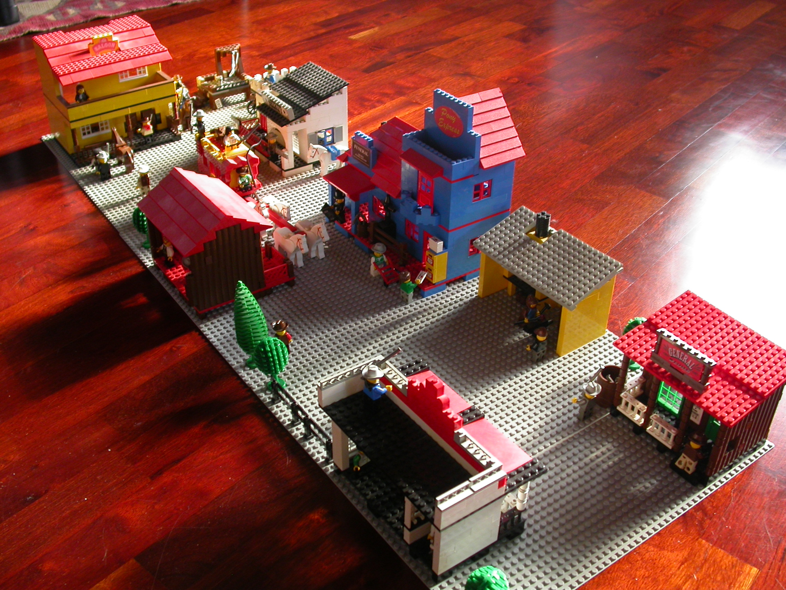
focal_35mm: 38
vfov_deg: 37.7
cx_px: 393
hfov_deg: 49.0
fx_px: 863
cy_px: 295
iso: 100
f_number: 2.6
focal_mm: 7.85
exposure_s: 1/43.9
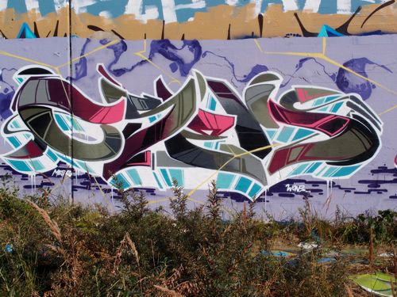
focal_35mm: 50
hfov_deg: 38.2
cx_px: 198
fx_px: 573
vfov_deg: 29.1
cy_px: 148
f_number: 5.6
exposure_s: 1/800
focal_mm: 10.83
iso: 100
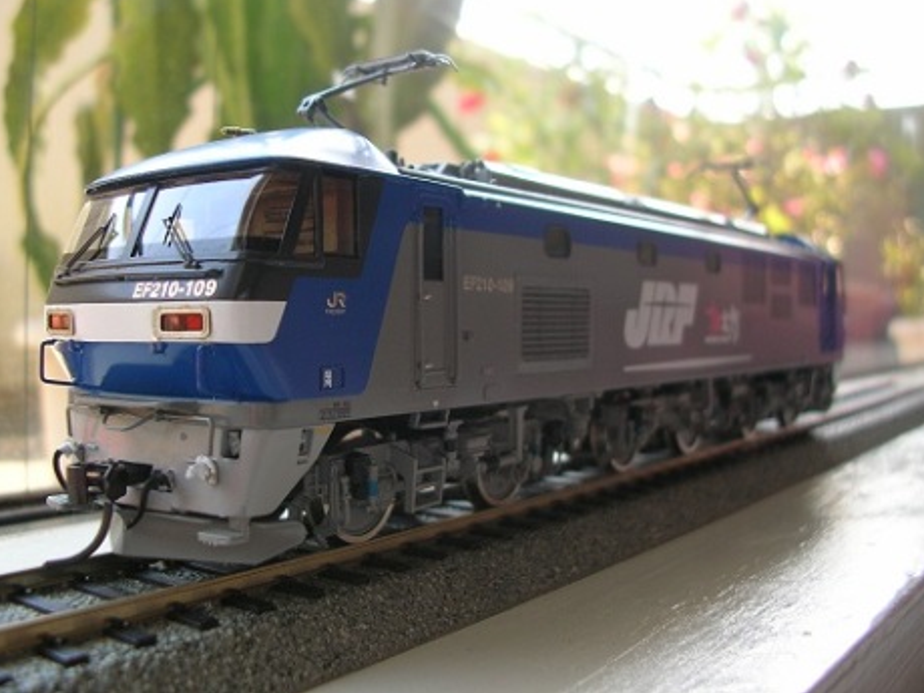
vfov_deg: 37.7
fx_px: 1014
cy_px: 319
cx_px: 430
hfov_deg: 48.9
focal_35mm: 38
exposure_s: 1/75.8
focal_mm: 5.8
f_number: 2.8
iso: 50
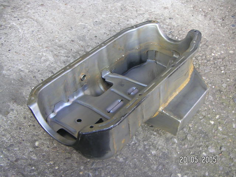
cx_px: 118
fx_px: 314
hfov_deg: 41.2
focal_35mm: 46
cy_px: 88
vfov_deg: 31.5
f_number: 3
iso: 80
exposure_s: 1/45
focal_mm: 6
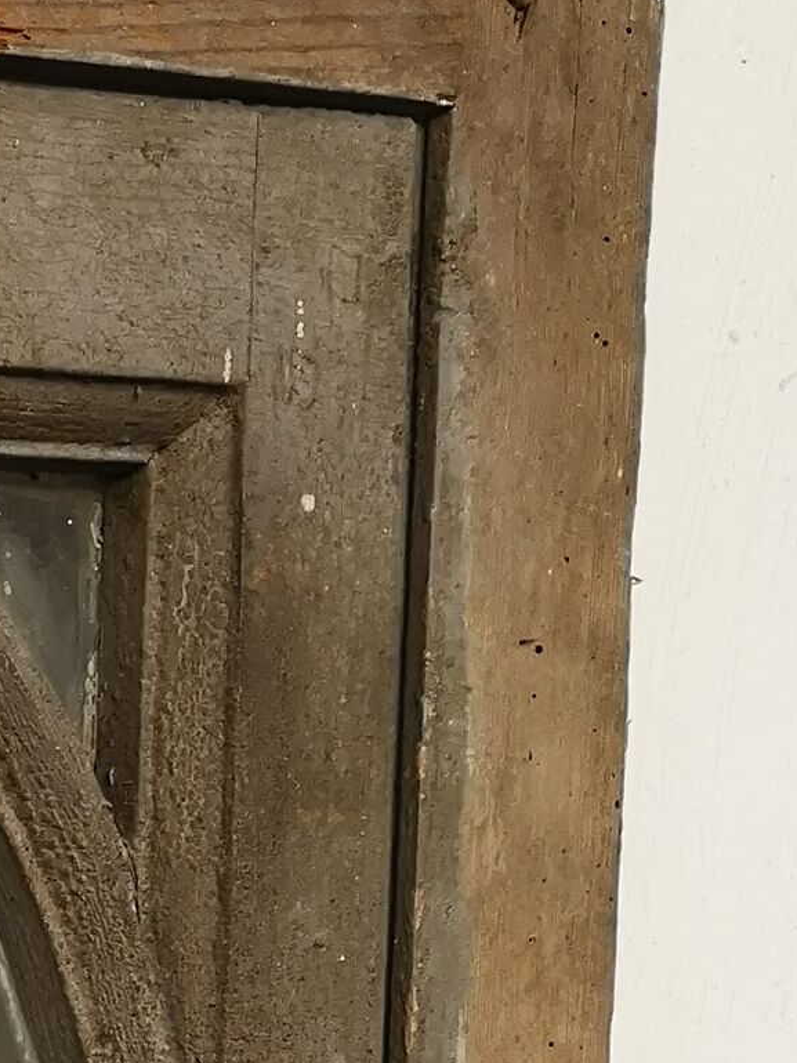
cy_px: 1796
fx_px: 3932
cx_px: -1044
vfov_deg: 14.0
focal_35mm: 128
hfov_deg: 10.2
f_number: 1.8
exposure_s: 1/885
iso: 50
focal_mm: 5.58
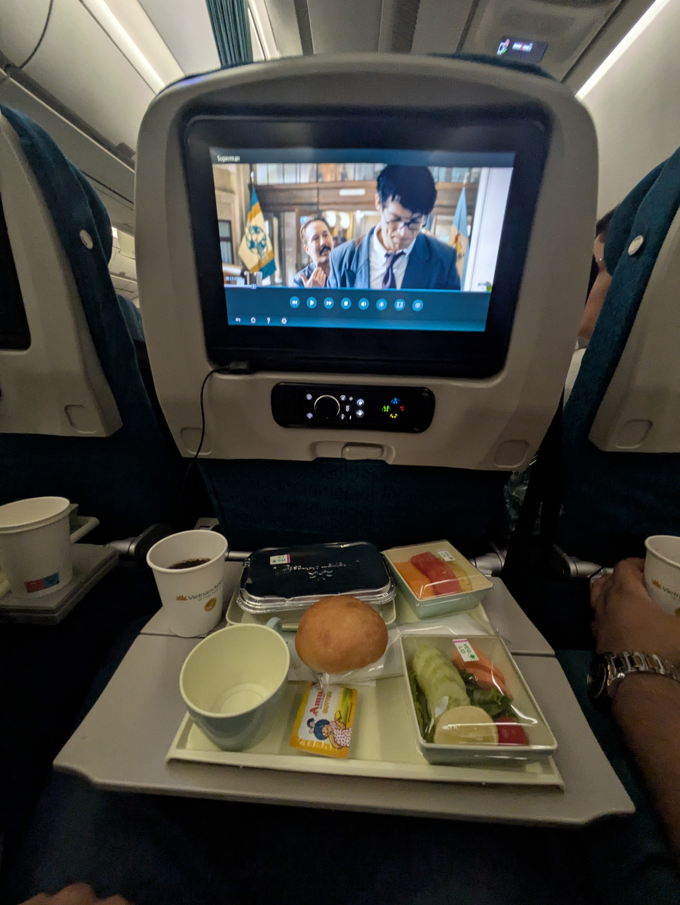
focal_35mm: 14
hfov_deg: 85.7
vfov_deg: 102.0
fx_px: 366
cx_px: 340
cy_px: 452
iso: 207
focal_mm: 1.83
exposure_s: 1/24
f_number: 2.2
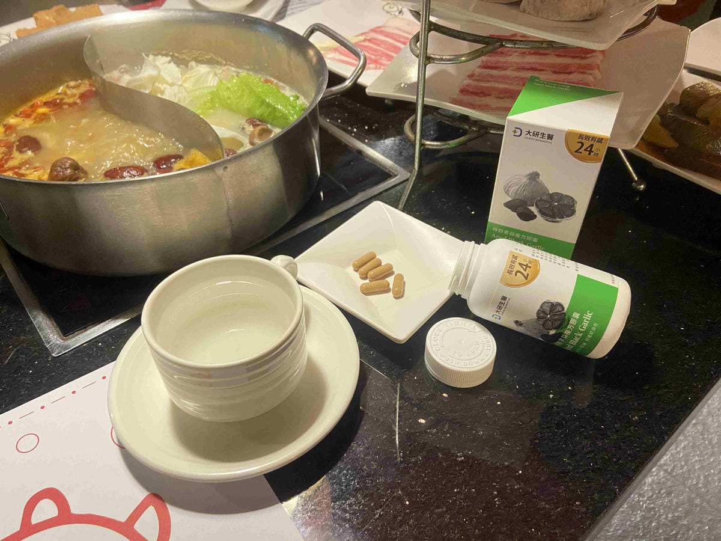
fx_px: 542
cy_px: 270
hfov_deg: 67.3
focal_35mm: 26
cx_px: 360
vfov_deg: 53.1
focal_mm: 4.25
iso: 400
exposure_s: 1/40
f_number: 1.8
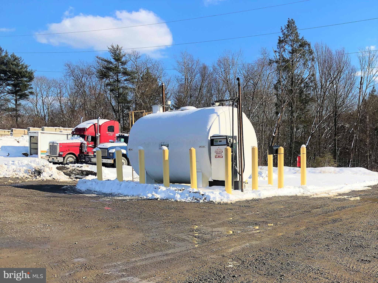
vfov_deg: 49.7
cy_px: 142
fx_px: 306
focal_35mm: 28
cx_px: 189
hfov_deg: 63.5
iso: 20
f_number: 1.8
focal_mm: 3.99
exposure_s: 1/2000
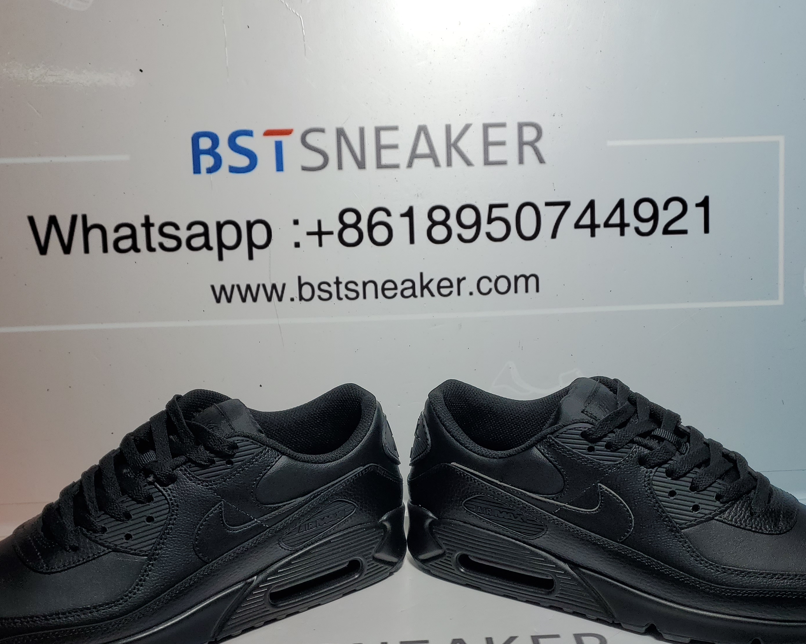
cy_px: 425
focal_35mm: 37
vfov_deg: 39.7
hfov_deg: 49.1
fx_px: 882
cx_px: 400
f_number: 1.5
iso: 50
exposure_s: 1/850
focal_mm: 4.3
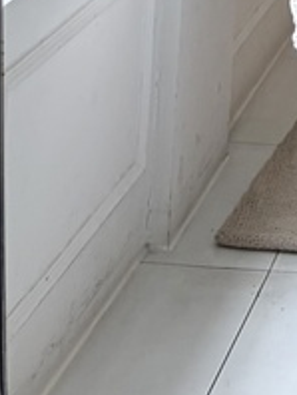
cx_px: 702
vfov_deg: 12.4
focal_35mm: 131
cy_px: -501
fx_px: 1495
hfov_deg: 10.0
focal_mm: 5.96
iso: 40
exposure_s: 1/120
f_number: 1.6
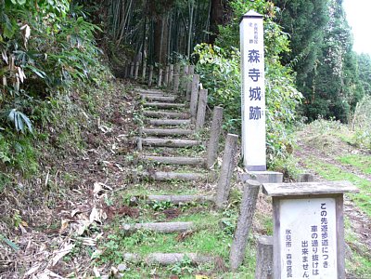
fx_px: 375
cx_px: 186
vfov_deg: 40.7
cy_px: 140
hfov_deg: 52.6
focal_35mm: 35
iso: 80
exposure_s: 1/30
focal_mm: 7.4
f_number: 2.8
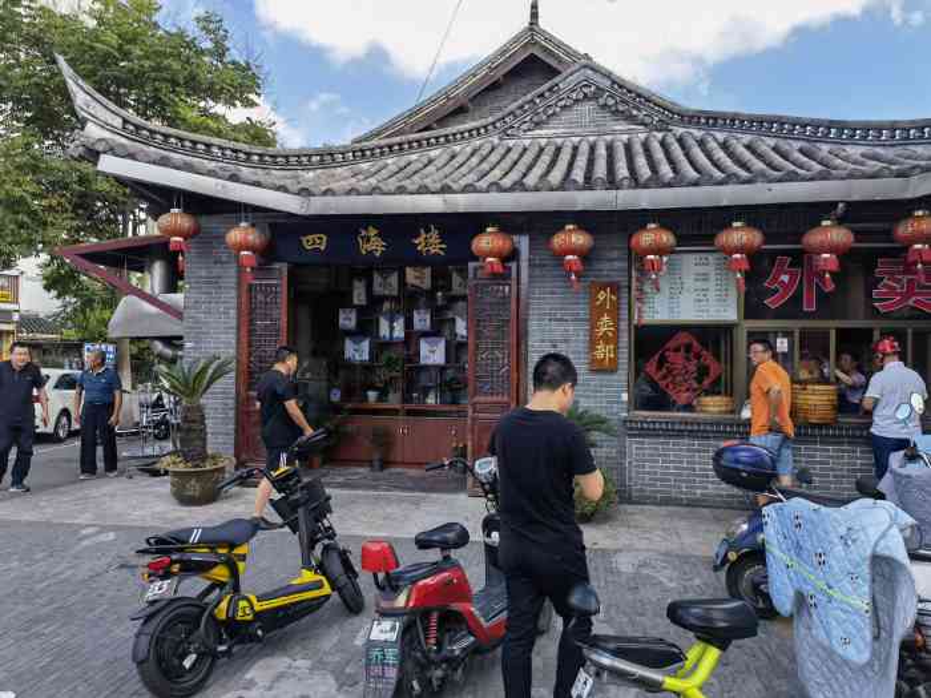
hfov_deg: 65.3
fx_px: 726
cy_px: 349
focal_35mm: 27
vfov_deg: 51.4
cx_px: 466
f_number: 1.9
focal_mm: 6.67
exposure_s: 1/1250
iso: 50
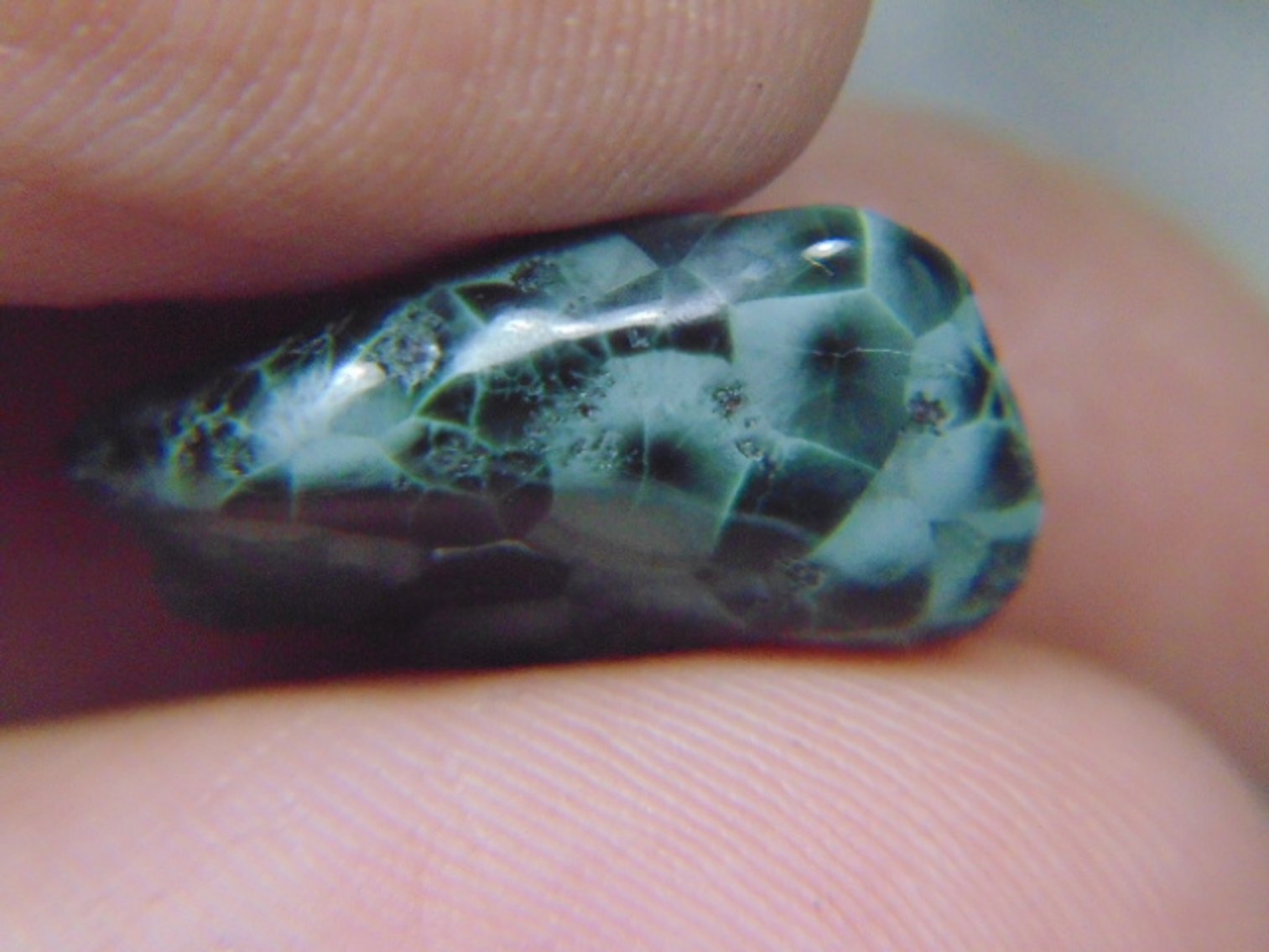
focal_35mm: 190
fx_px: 6966
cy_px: 476
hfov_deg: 10.4
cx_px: 634
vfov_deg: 7.8
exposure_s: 1/200
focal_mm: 34.2
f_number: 5.4
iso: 800
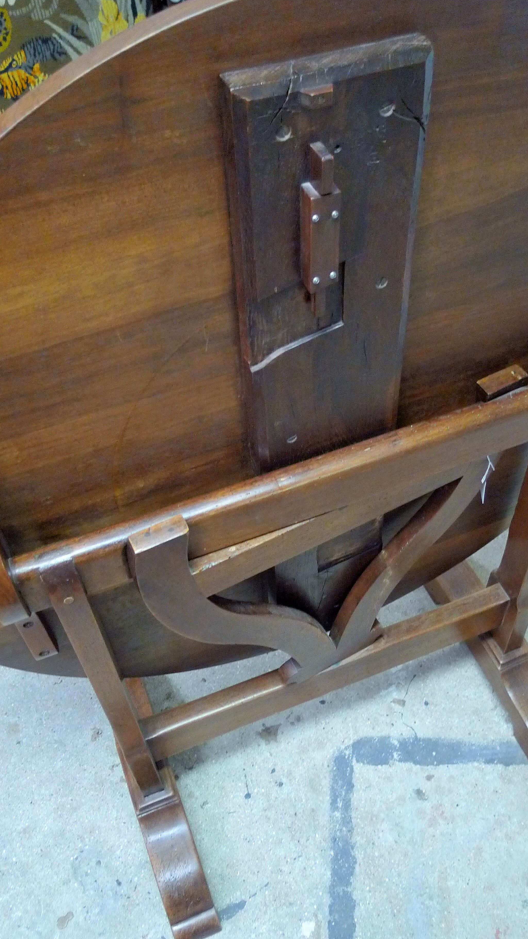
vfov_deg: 56.6
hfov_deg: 33.7
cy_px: 468
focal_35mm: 35
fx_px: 871
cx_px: 299
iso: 400
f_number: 2.2
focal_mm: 6.8
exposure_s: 1/20
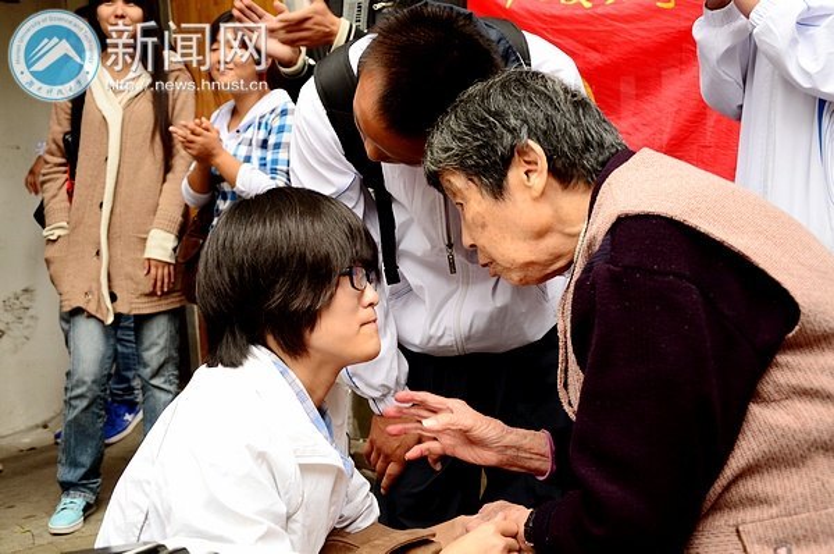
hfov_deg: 46.5
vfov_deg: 31.8
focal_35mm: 42
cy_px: 277
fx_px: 971
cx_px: 417
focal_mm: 28
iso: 800
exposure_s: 1/100
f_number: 4
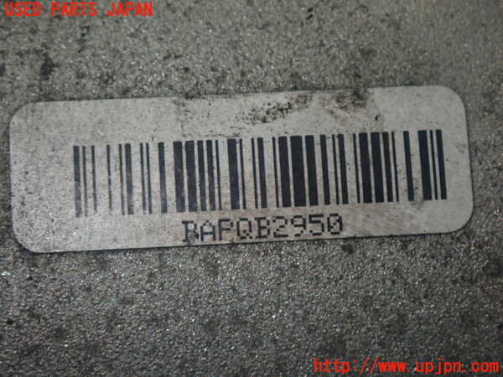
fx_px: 1366
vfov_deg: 15.7
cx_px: 252
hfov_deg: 20.9
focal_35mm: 94
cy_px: 188
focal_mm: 16.79
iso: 400
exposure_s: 1/100
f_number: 4.7
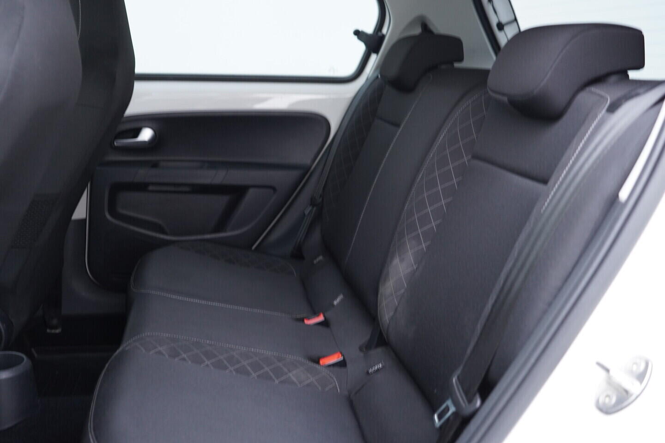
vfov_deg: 36.9
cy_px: 222
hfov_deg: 53.1
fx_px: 665
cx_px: 332
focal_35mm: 36
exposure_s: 1/40
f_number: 2.8
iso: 500
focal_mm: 24
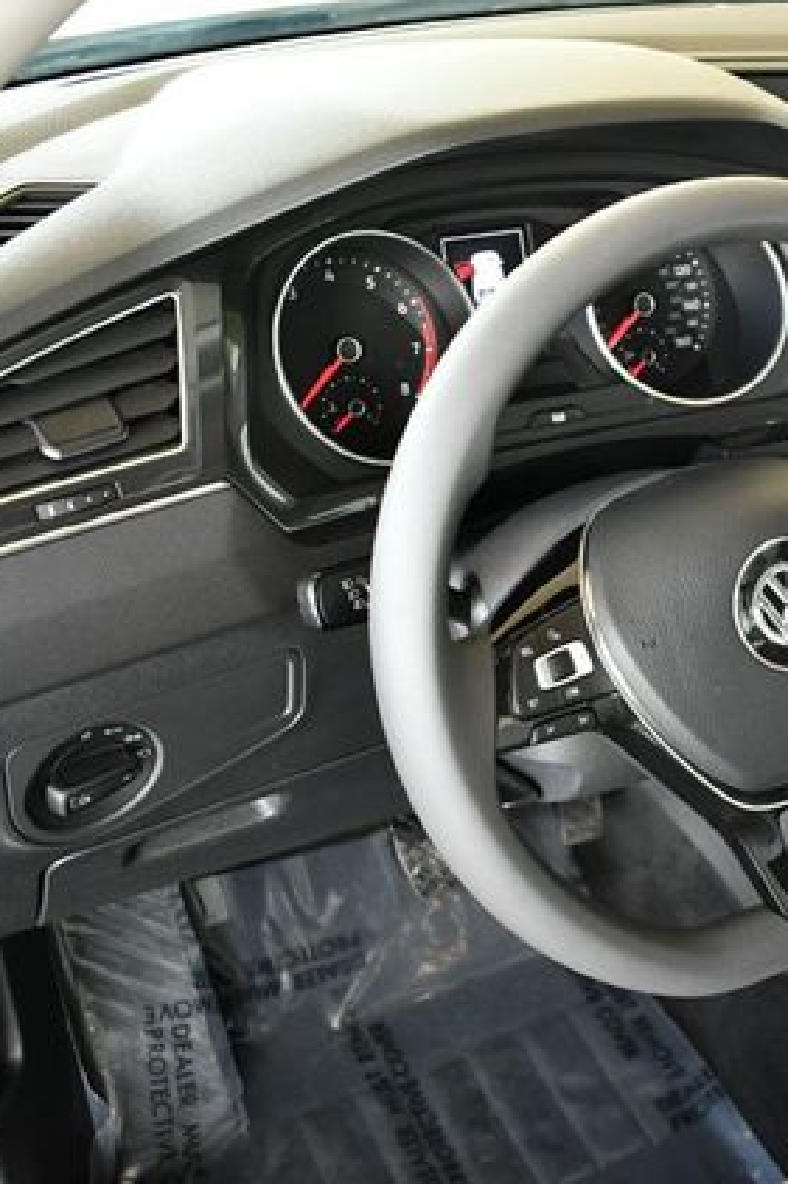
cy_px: 592
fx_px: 1544
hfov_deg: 27.4
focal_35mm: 47
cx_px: 743
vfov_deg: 41.9
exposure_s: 1/125
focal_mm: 21
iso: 1600
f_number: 3.8
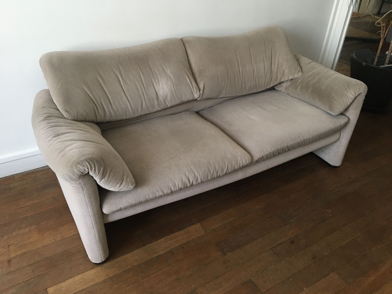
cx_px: 196
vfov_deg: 48.2
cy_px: 147
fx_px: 328
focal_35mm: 29
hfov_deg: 61.7
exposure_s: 1/33
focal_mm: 4.15
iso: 125
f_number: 2.2
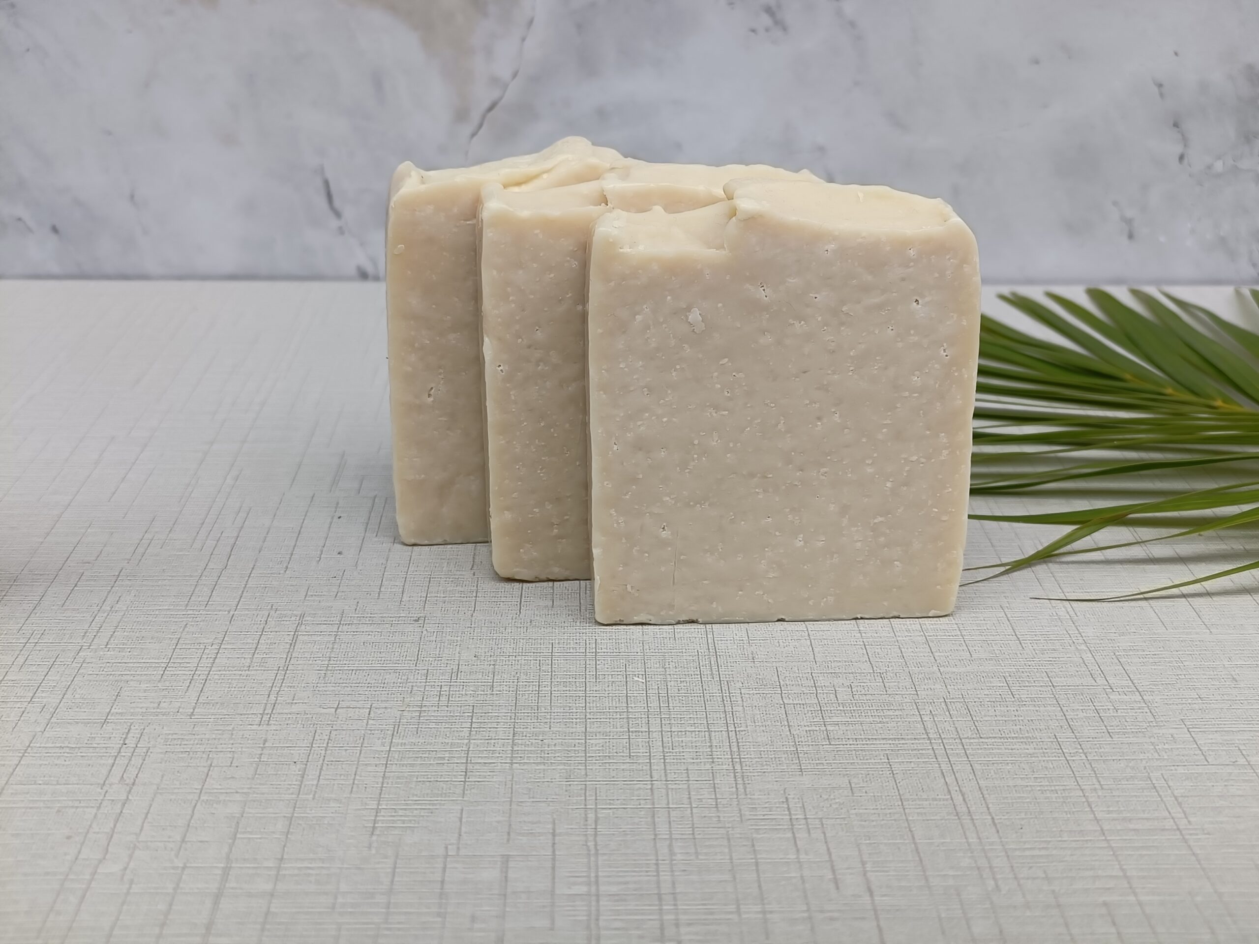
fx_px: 1709
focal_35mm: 47
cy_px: 472
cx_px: 630
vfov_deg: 30.9
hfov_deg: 40.4
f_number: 4.5
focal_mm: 7.08
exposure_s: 1/101
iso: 64
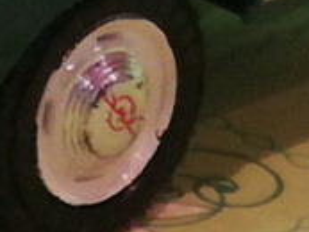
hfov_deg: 4.9
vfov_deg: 3.6
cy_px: -109
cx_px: 196
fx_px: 3636
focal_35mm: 407
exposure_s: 1/33.3
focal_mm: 3.46
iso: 250
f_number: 2.2
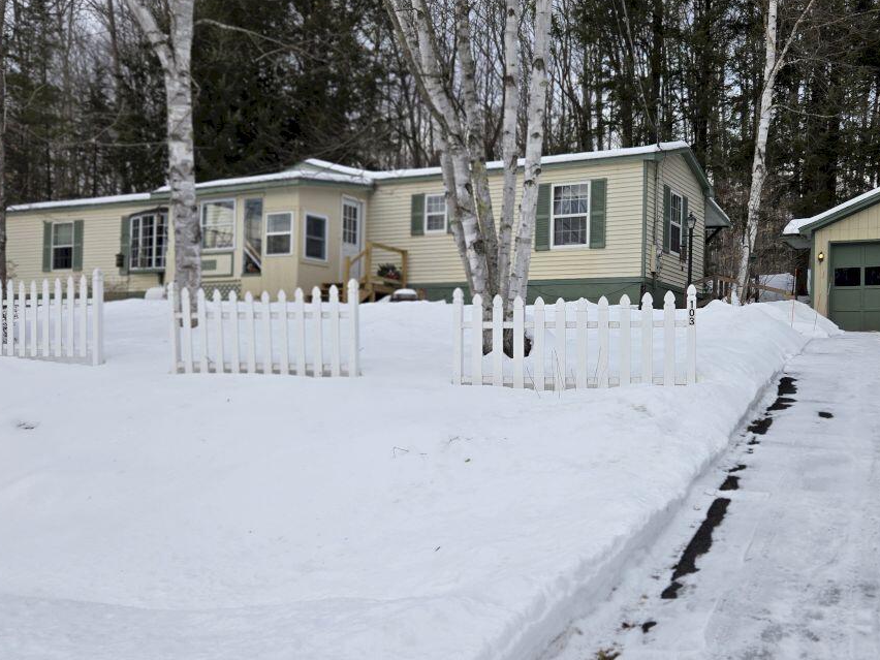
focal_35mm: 36
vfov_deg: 39.6
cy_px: 358
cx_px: 542
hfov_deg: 50.9
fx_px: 915
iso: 25
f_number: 1.8
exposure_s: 1/1145
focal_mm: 5.4
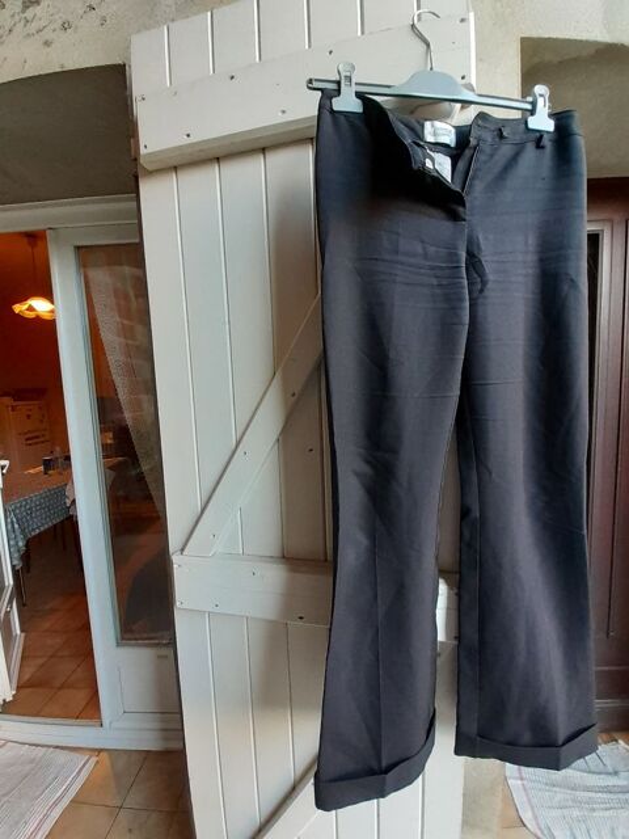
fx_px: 315
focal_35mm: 13
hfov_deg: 89.9
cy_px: 420
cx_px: 314
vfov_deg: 106.2
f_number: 2.2
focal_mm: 1.13
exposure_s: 1/50
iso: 200
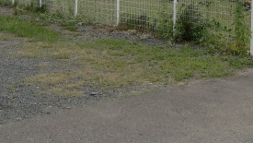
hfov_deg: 28.1
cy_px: -7
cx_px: 247
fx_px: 477
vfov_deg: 16.6
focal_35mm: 71
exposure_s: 1/500
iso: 64
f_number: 2.6
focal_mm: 4.9
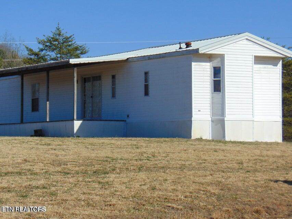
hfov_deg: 14.8
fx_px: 1122
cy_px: 110
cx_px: 146
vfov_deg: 11.2
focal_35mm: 133
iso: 80
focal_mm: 23.9
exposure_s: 1/200
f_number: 10.3
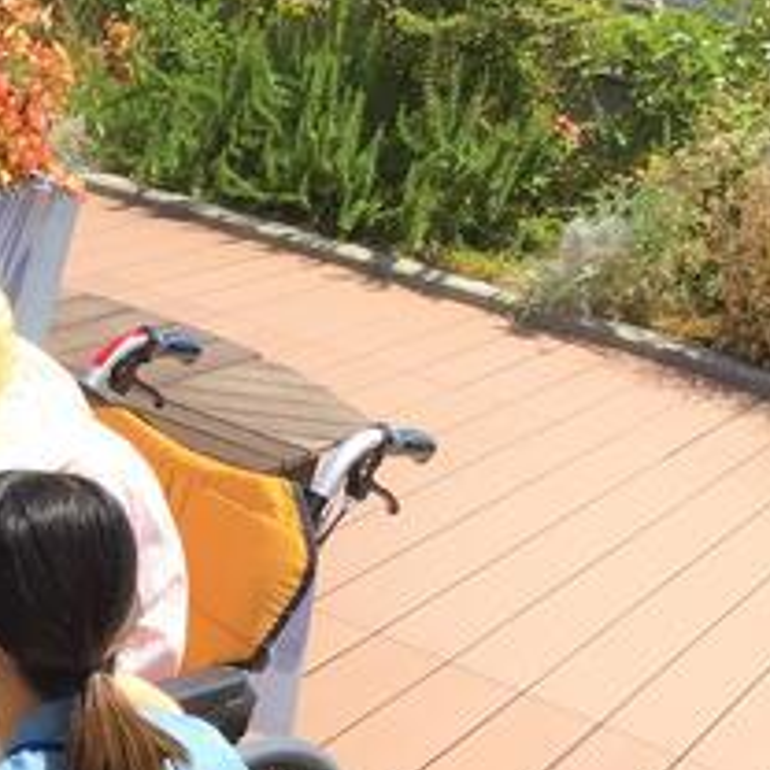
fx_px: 1988
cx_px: -329
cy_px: 622
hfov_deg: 19.5
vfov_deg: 21.6
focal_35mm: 79
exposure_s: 1/1131
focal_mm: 3.3
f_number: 2.4
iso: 25
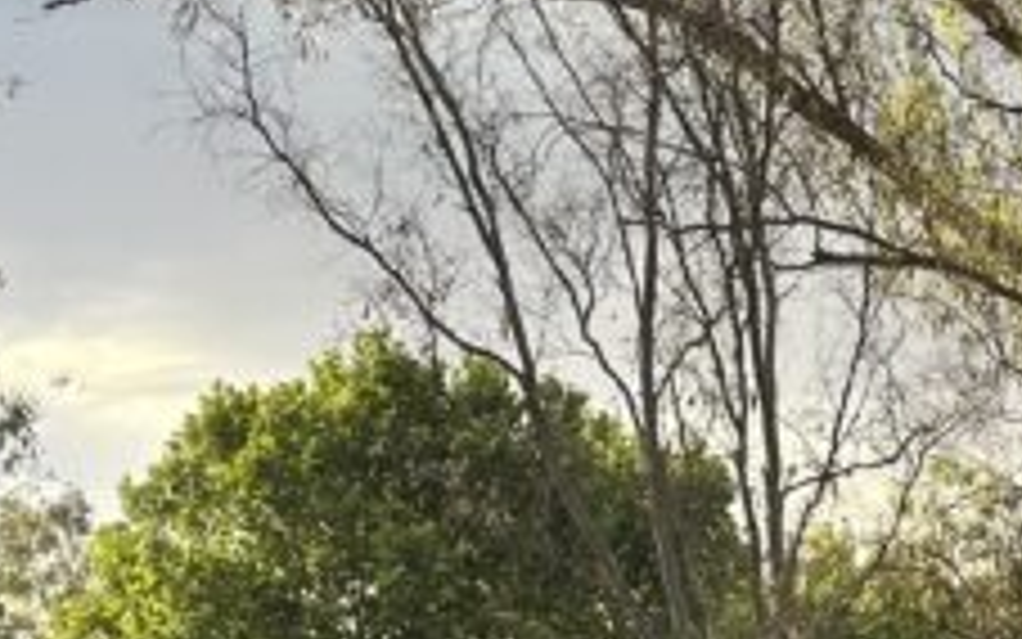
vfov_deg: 7.6
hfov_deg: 12.0
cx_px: 1022
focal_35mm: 172
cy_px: 657
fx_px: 4792
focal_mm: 6.86
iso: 80
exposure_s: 1/699
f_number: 1.78
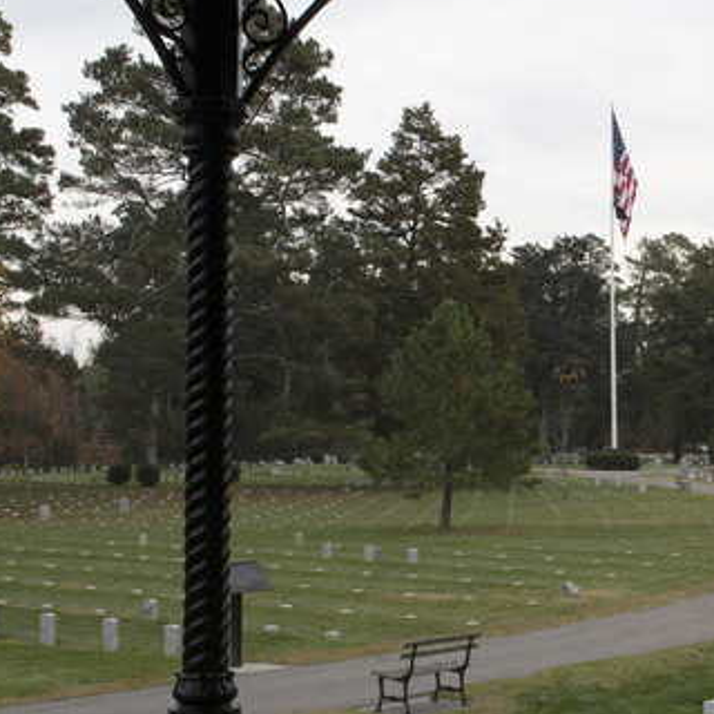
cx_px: 587
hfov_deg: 23.0
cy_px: 357
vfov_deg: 23.4
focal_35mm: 74
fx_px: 1727
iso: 400
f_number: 10
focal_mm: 27
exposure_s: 1/250
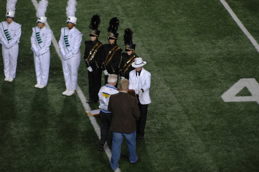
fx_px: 2157
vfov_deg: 4.6
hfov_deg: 6.9
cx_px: 130
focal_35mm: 300
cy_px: 86
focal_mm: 200
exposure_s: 1/60
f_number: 2.8
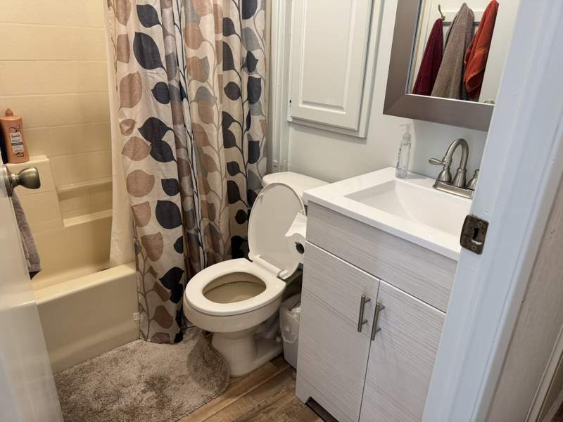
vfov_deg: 56.8
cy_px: 211
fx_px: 390
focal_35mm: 24
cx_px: 282
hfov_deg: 71.6
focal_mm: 6.76
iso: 200
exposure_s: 1/120
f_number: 1.78
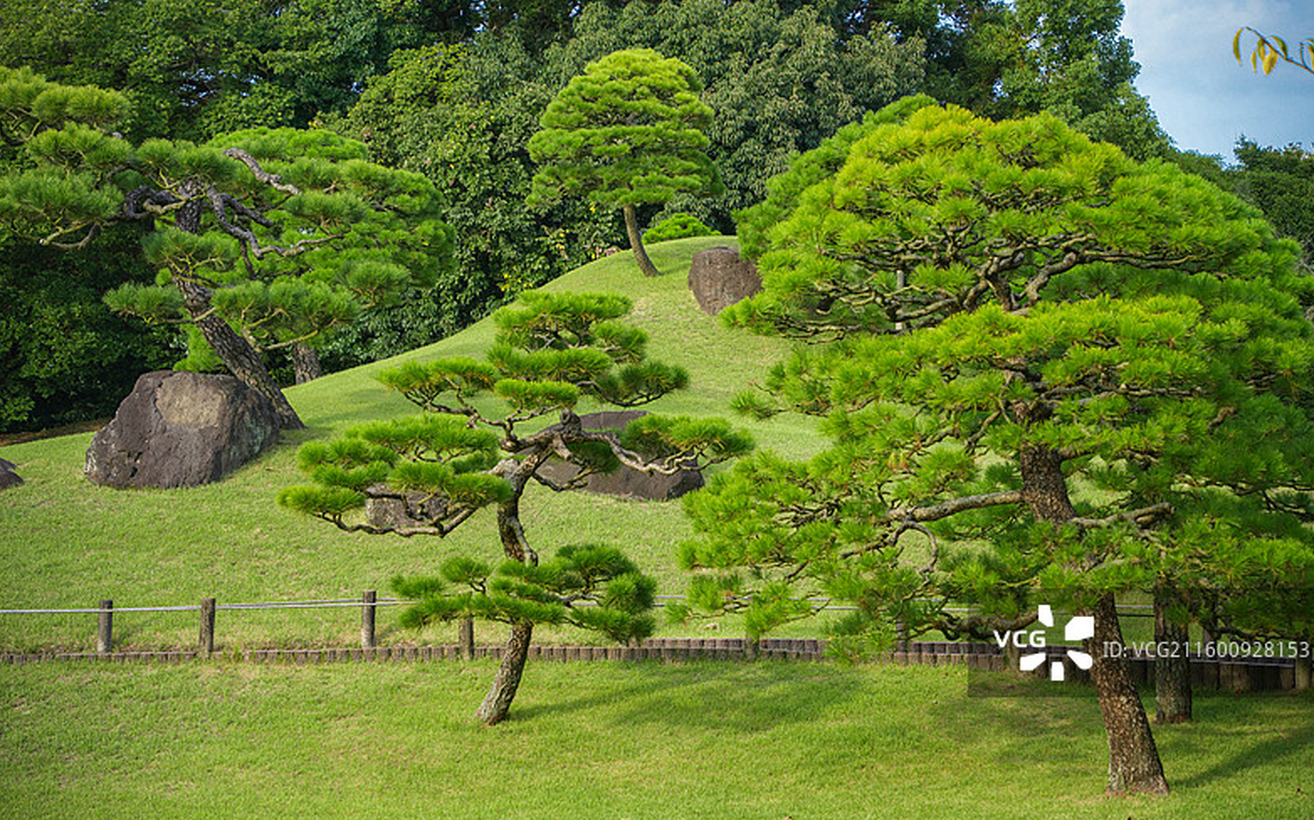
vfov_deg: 13.5
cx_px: 670
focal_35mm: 97
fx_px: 3472
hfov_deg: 21.4
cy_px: 434
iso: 100
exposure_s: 1/160
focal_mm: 93
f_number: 4.5
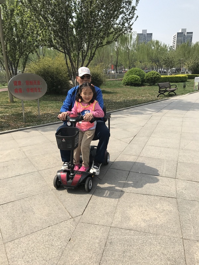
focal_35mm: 28
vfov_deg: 63.4
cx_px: 100
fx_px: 215
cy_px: 132
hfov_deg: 49.7
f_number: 1.8
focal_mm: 3.99
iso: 20
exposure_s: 1/2083
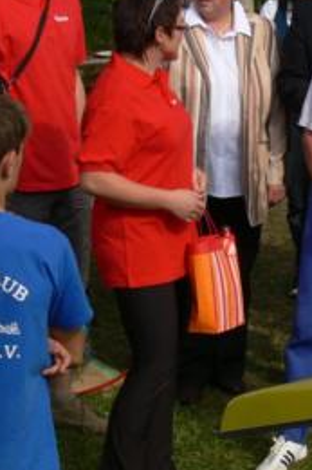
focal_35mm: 152
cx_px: 260
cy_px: 144
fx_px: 1978
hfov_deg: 9.0
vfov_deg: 13.5
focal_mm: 16.2
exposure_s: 1/250
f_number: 5.6
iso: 80
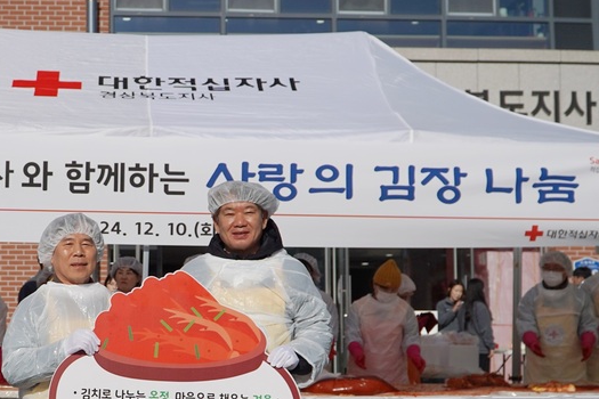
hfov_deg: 27.7
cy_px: 283
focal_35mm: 72
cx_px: 145
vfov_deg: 18.8
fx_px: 1198
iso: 100
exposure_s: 1/4000
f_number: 4.5
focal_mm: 28
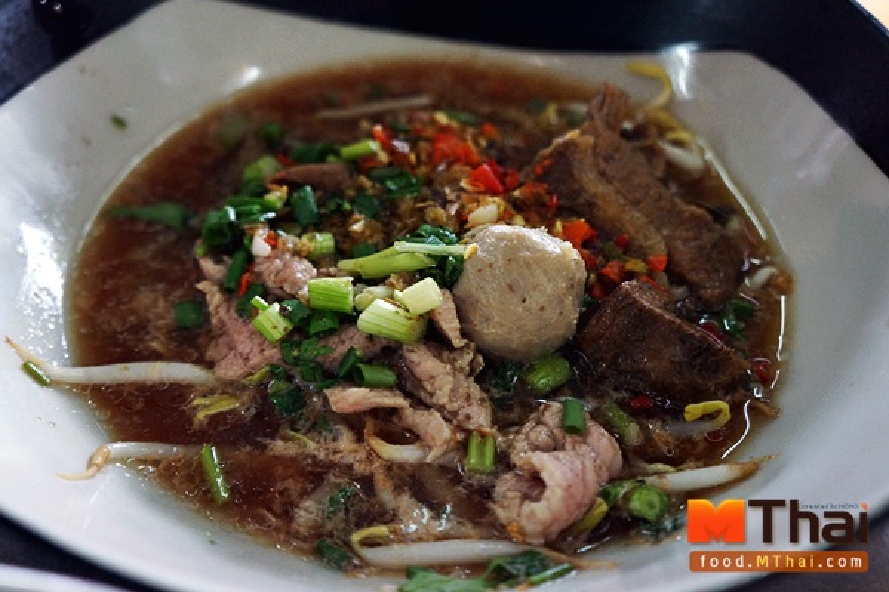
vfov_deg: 35.9
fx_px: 914
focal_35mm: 37
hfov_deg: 51.9
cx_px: 444
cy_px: 296
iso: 1600
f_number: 4
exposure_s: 1/60
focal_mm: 25
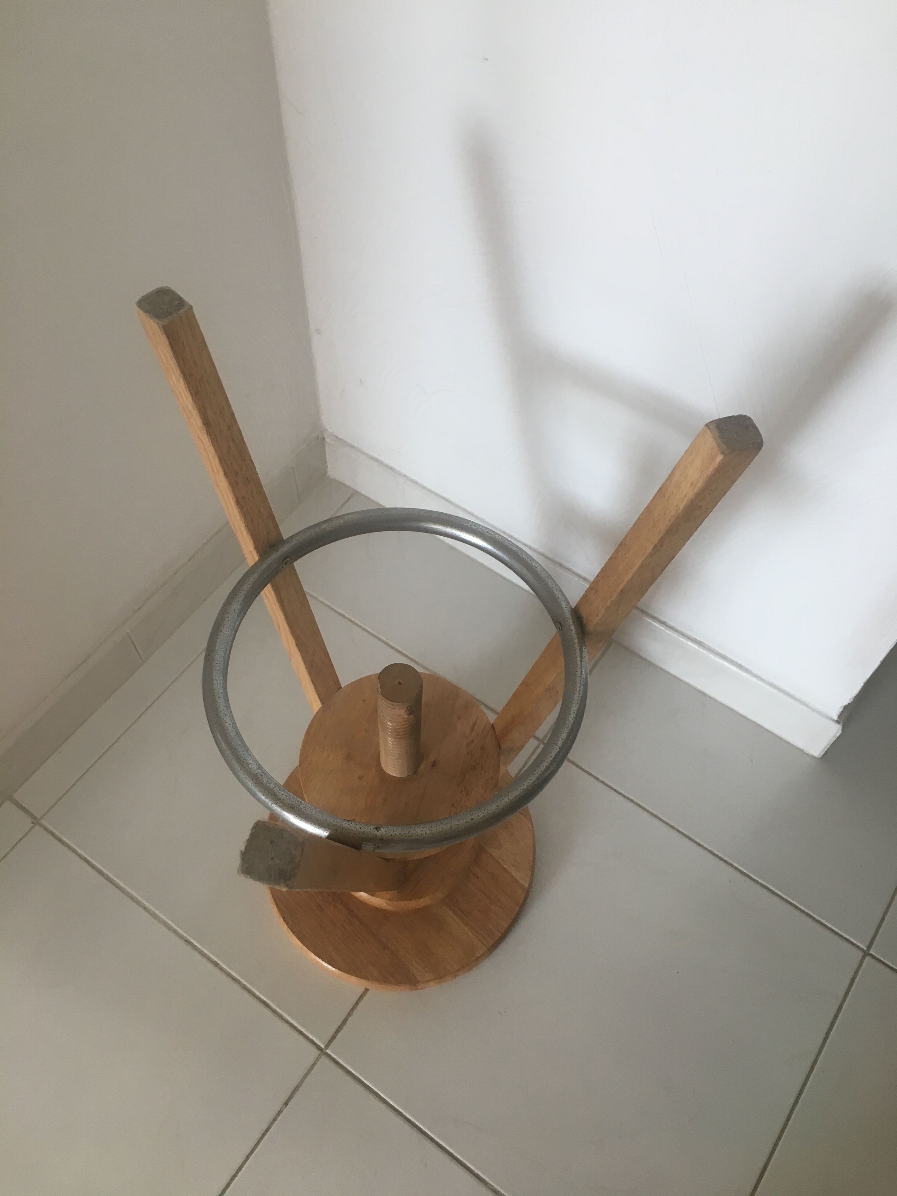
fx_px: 1002
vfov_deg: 61.7
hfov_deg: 48.2
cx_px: 448
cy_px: 598
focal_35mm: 29
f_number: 2.2
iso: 40
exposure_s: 1/33
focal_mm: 4.15
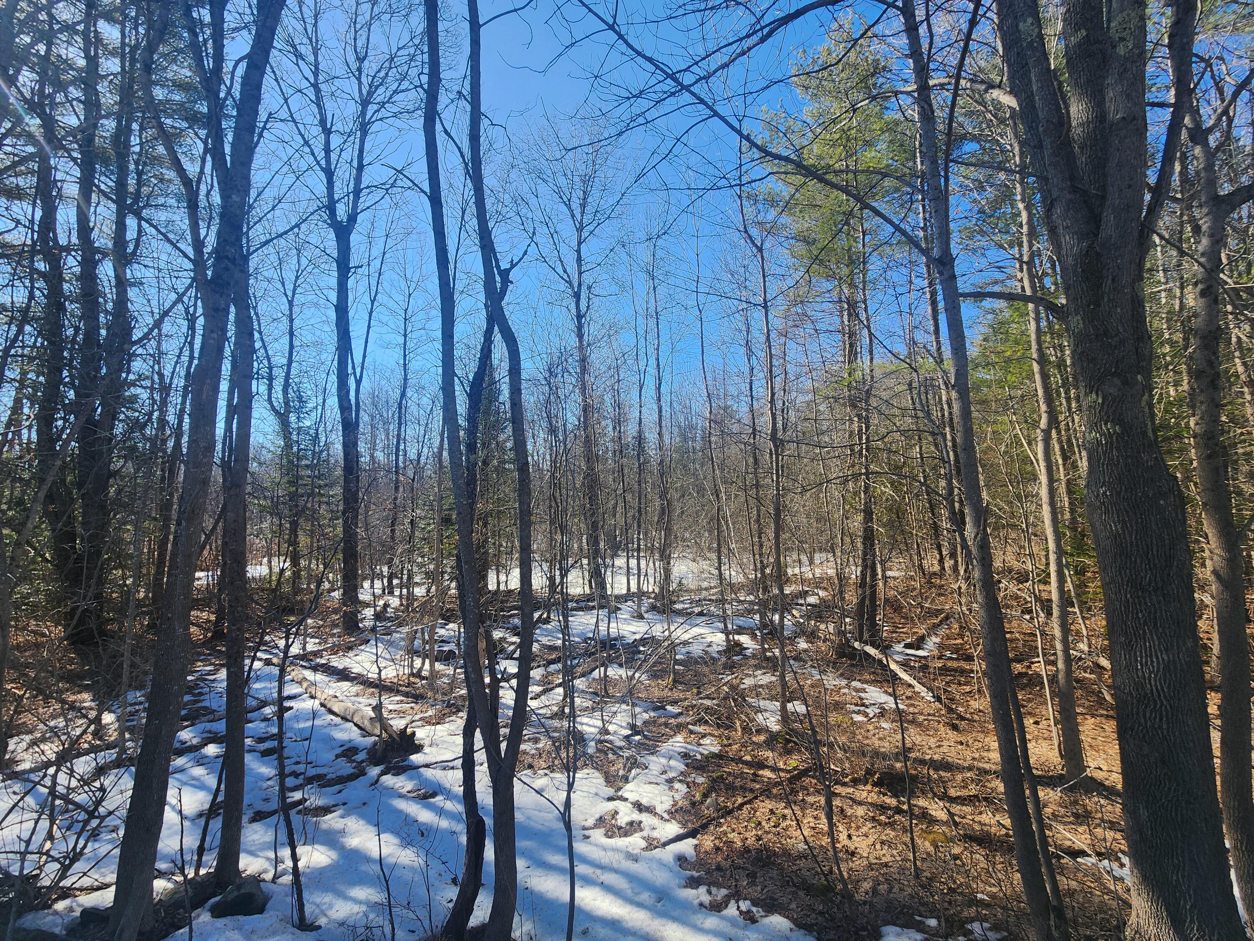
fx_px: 471
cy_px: 470
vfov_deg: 89.9
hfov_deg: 106.2
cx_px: 627
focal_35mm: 13
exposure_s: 1/868
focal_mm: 2.2
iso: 50
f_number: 2.2
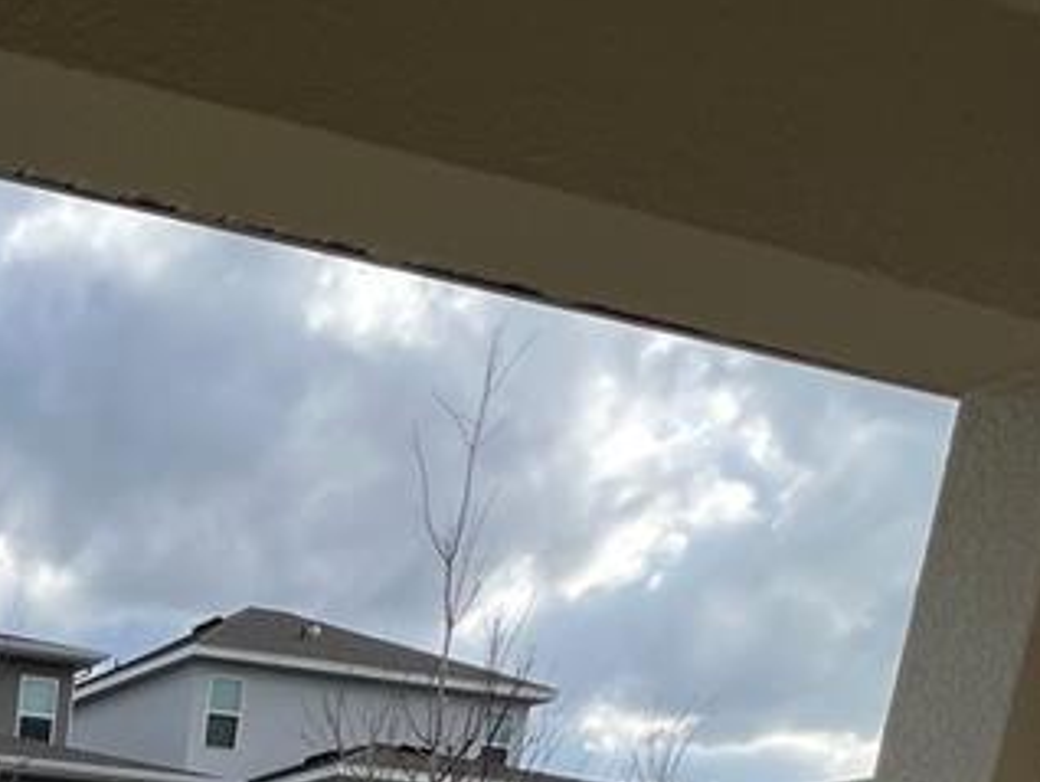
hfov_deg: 29.2
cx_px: -399
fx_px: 1473
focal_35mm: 49
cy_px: 1544
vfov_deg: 19.0
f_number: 1.8
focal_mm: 1.57
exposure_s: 1/742
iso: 32
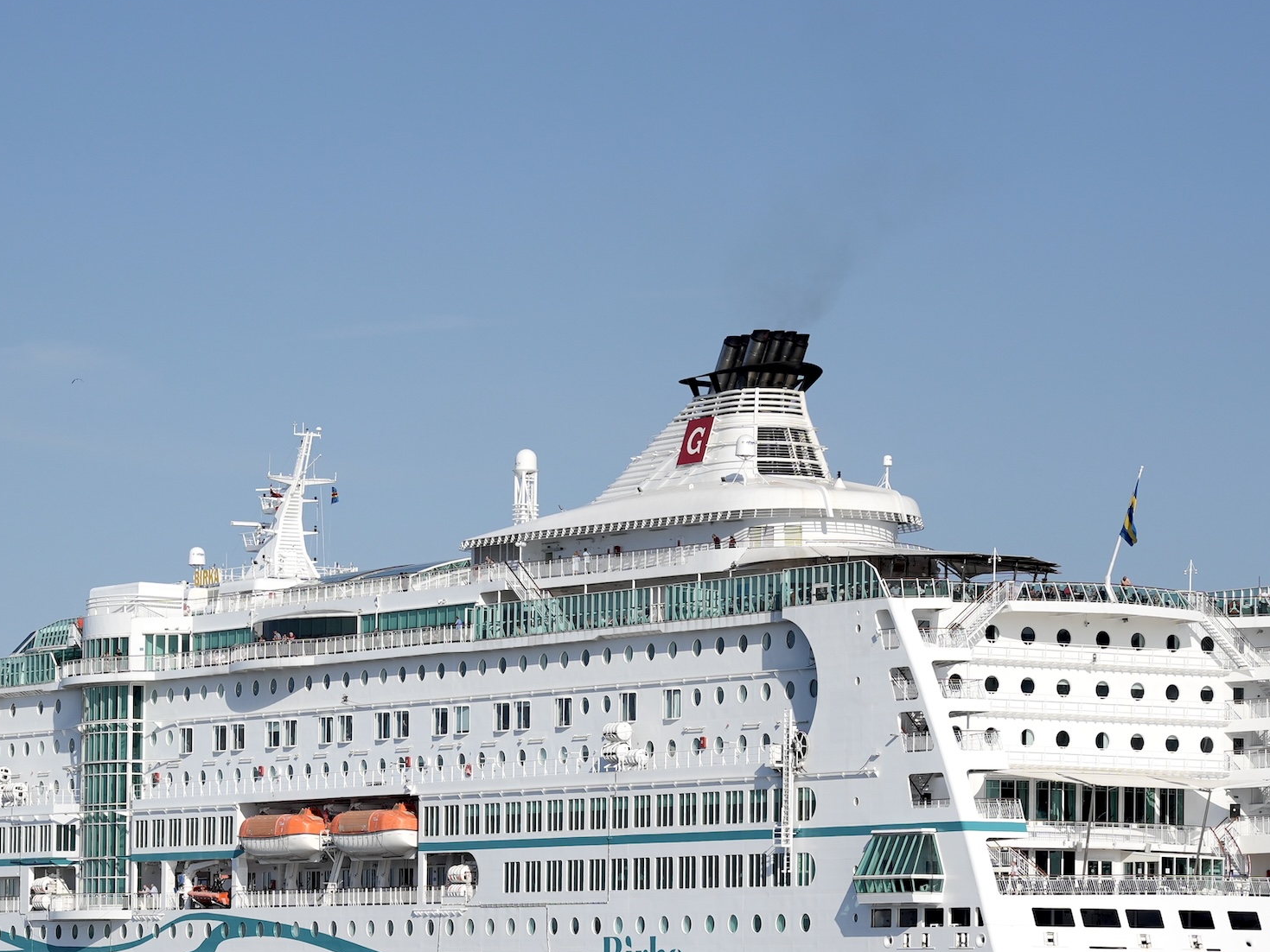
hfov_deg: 17.9
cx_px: 588
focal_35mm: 110
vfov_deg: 13.4
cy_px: 685
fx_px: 4036
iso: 100
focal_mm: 70
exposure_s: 1/2000
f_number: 4
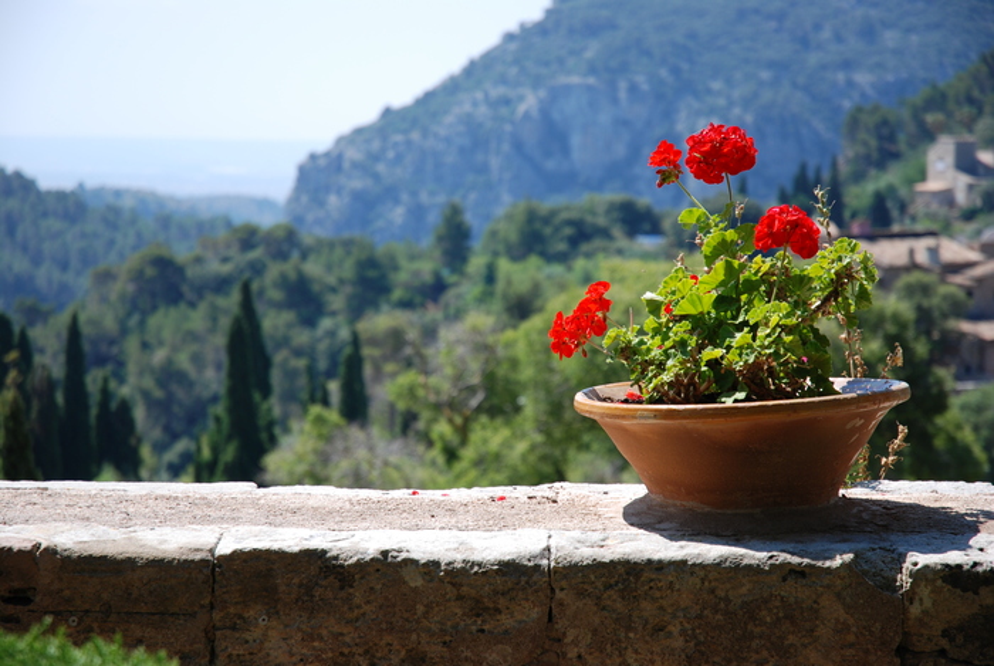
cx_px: 497
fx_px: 2903
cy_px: 333
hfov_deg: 19.4
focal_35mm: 105
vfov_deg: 13.1
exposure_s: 1/320
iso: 100
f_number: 4.5
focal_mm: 70
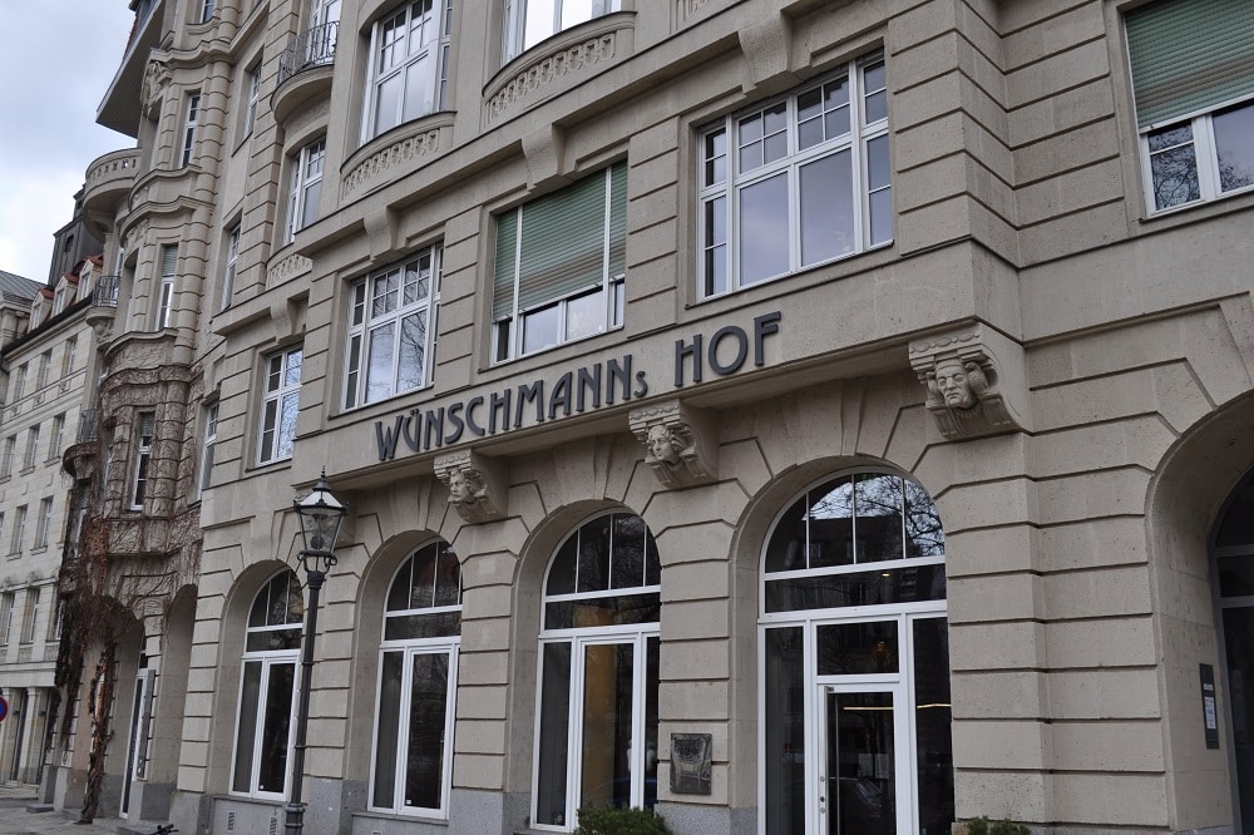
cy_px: 418
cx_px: 627
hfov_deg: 57.2
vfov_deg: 39.9
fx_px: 1149
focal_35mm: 33
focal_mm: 22
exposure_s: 1/200
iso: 200
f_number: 7.1
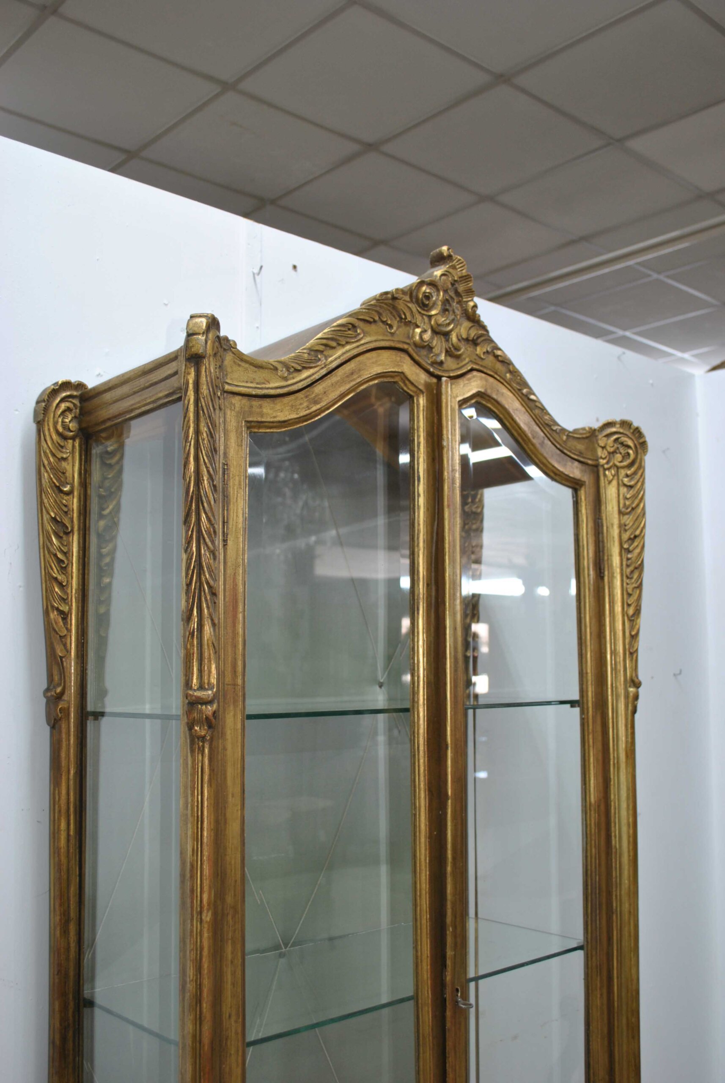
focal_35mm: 33
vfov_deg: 57.2
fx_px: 994
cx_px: 362
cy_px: 542
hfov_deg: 40.1
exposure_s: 1/15
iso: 200
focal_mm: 22
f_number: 4
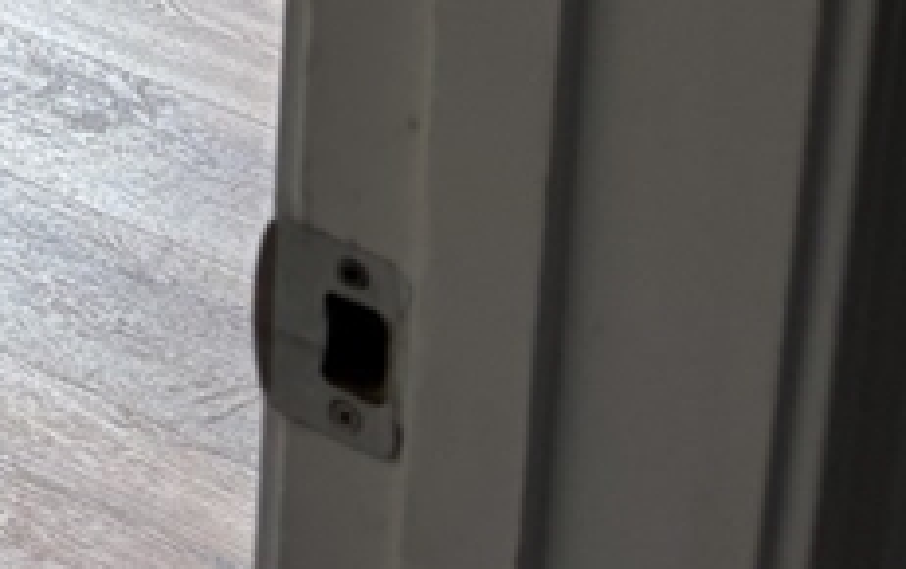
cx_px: -902
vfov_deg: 9.6
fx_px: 3016
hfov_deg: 14.3
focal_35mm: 122
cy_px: -793
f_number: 1.6
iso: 40
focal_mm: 5.96
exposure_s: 1/120
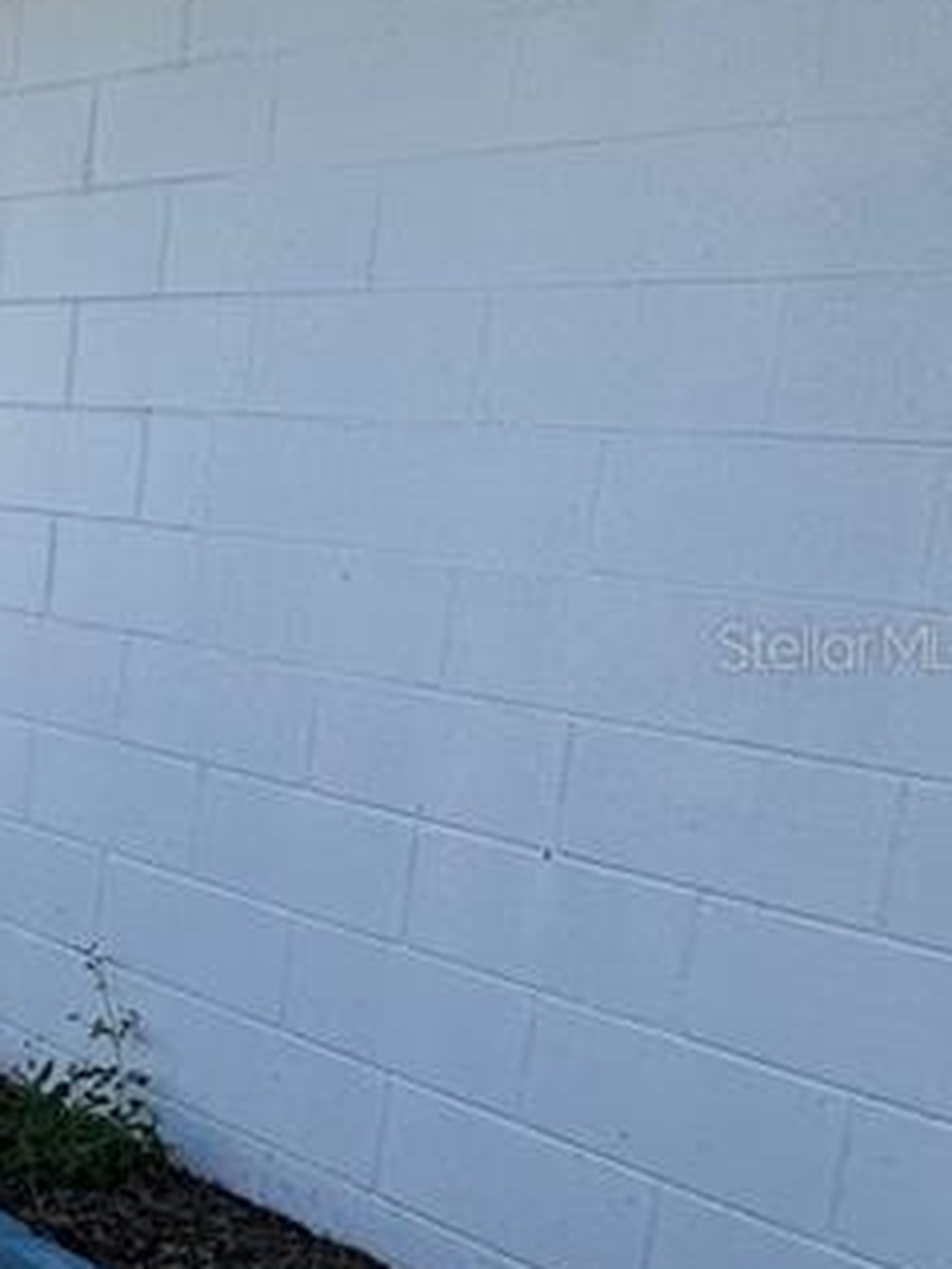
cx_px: -800
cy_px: 645
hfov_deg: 19.7
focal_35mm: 53
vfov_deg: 36.2
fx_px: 1942
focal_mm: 2.22
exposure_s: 1/879
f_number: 2.2
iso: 40
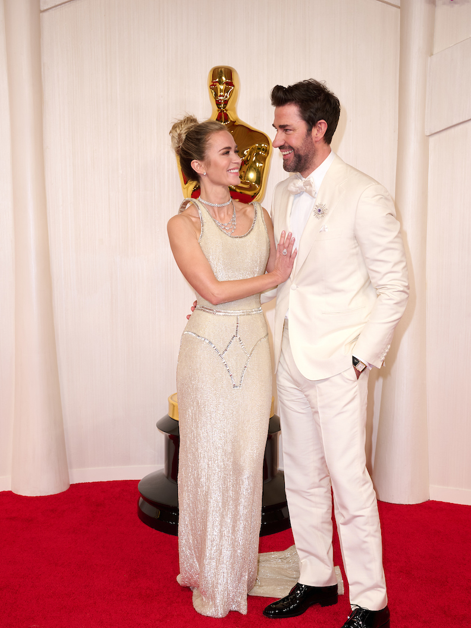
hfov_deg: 30.9
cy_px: 356
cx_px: 235
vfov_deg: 40.4
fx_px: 853
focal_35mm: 47
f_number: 5.6
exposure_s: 1/160
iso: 400
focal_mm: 43
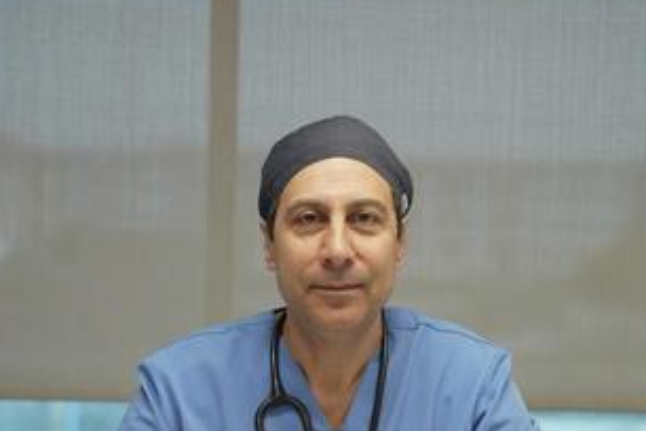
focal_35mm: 91
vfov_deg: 14.9
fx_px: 1633
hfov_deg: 22.4
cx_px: 339
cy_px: 346
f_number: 2.8
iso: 160
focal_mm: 53
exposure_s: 1/60
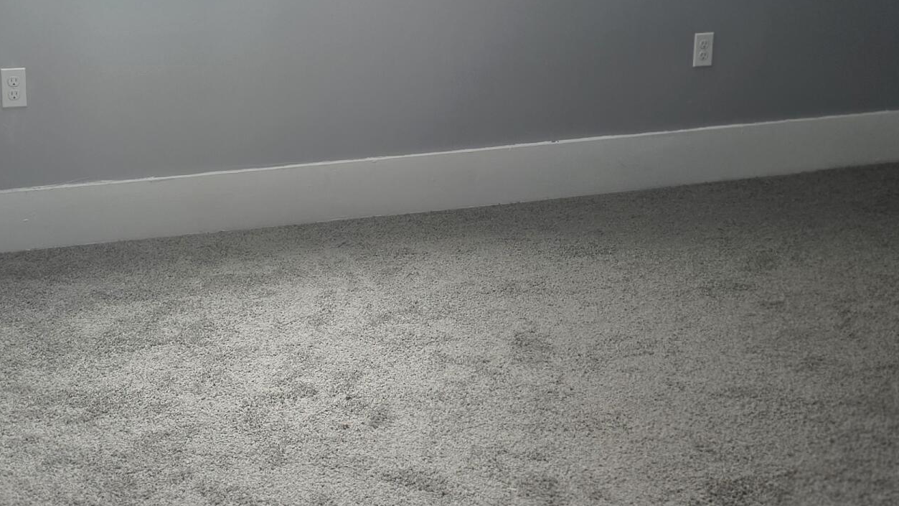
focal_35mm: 60
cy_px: 149
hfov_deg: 34.7
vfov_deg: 20.0
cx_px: 327
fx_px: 1430
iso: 160
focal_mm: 6.3
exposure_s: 1/180
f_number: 1.7
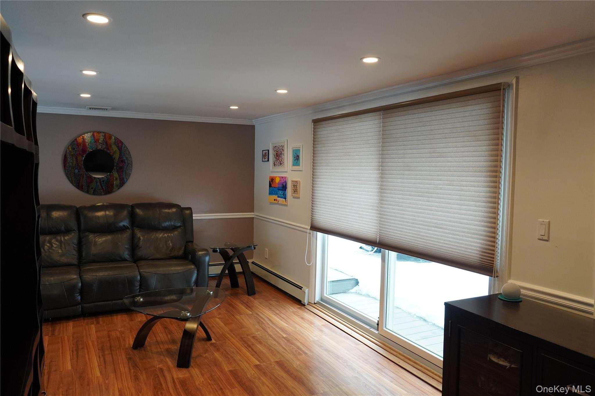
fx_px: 446
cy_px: 198
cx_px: 298
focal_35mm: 27
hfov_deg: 67.4
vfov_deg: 47.9
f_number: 4
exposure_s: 1/160
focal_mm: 18
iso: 1000
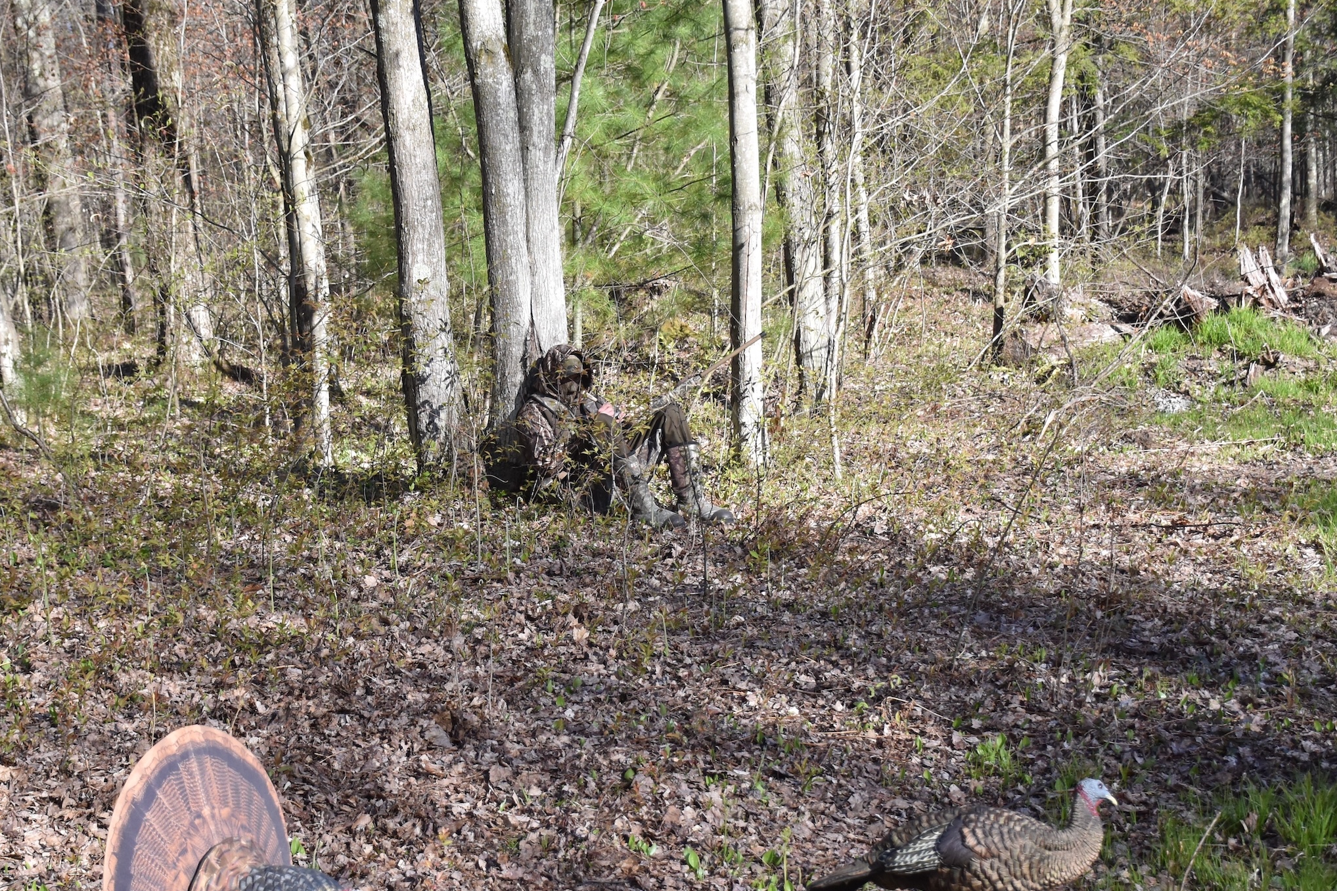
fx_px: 2143
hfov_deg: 34.5
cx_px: 537
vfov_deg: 23.4
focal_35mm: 58
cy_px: 600
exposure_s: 1/2500
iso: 640
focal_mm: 27
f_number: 4
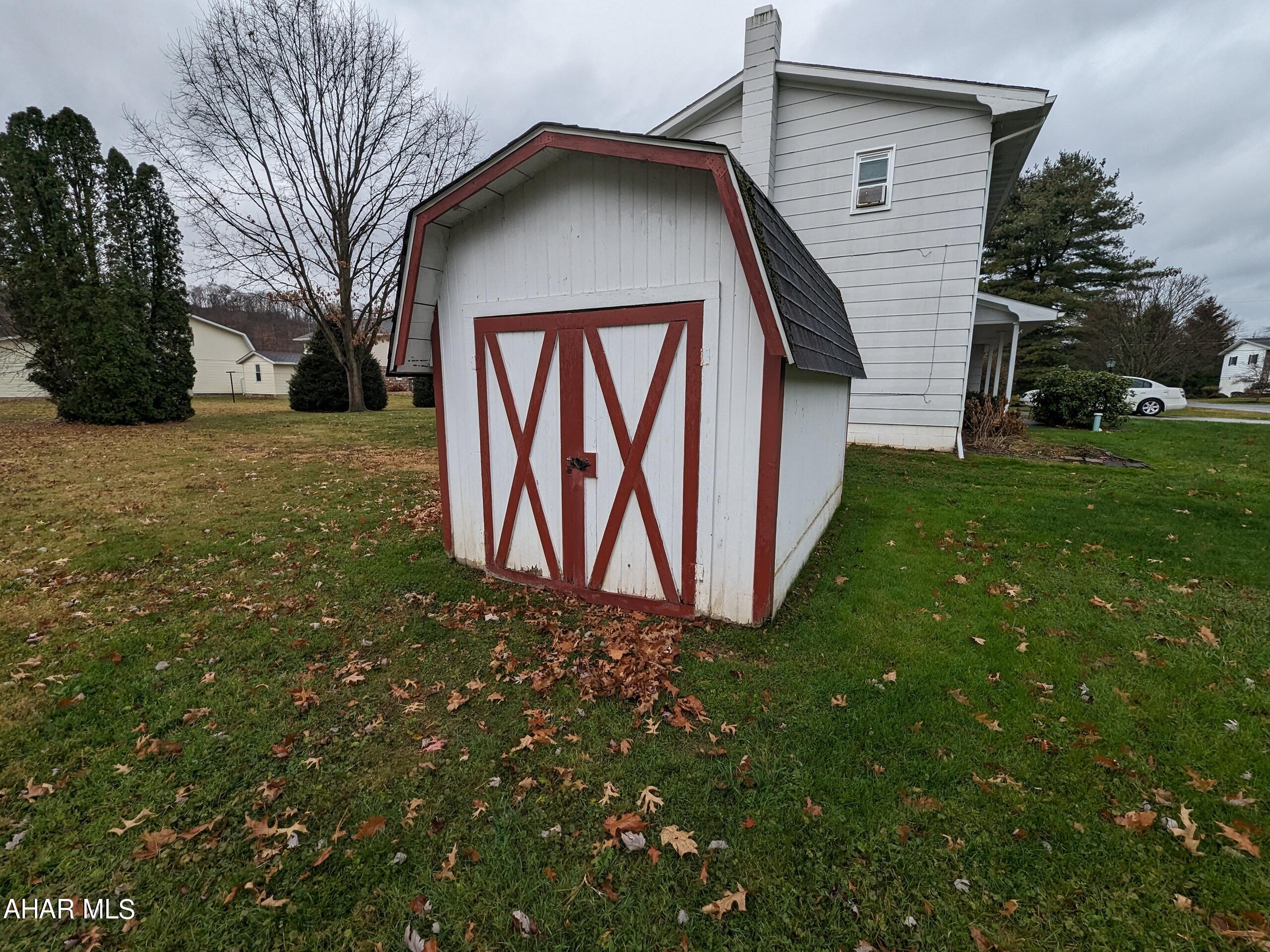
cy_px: 476
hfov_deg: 106.2
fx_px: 477
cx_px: 635
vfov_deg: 89.9
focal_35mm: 13
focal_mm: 1.95
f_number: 2.2
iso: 49
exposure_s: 1/514
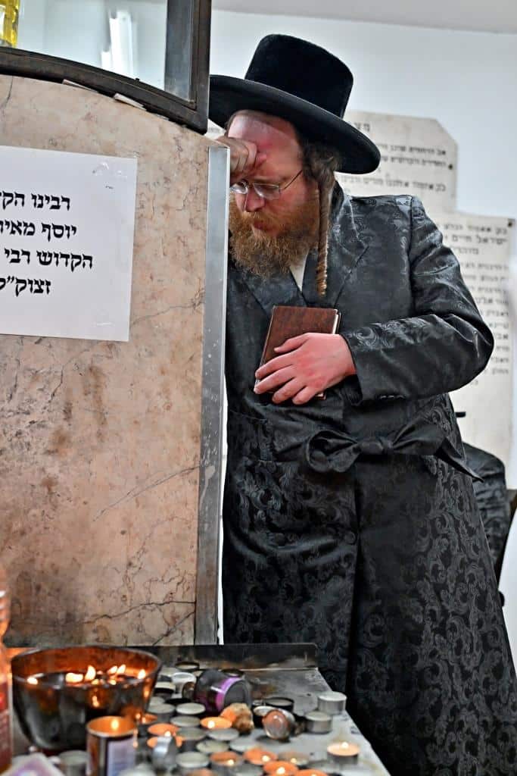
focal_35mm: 45
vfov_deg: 43.6
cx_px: 258
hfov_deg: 29.9
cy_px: 388
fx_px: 969
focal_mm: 45
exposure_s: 1/250
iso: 1600
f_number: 4
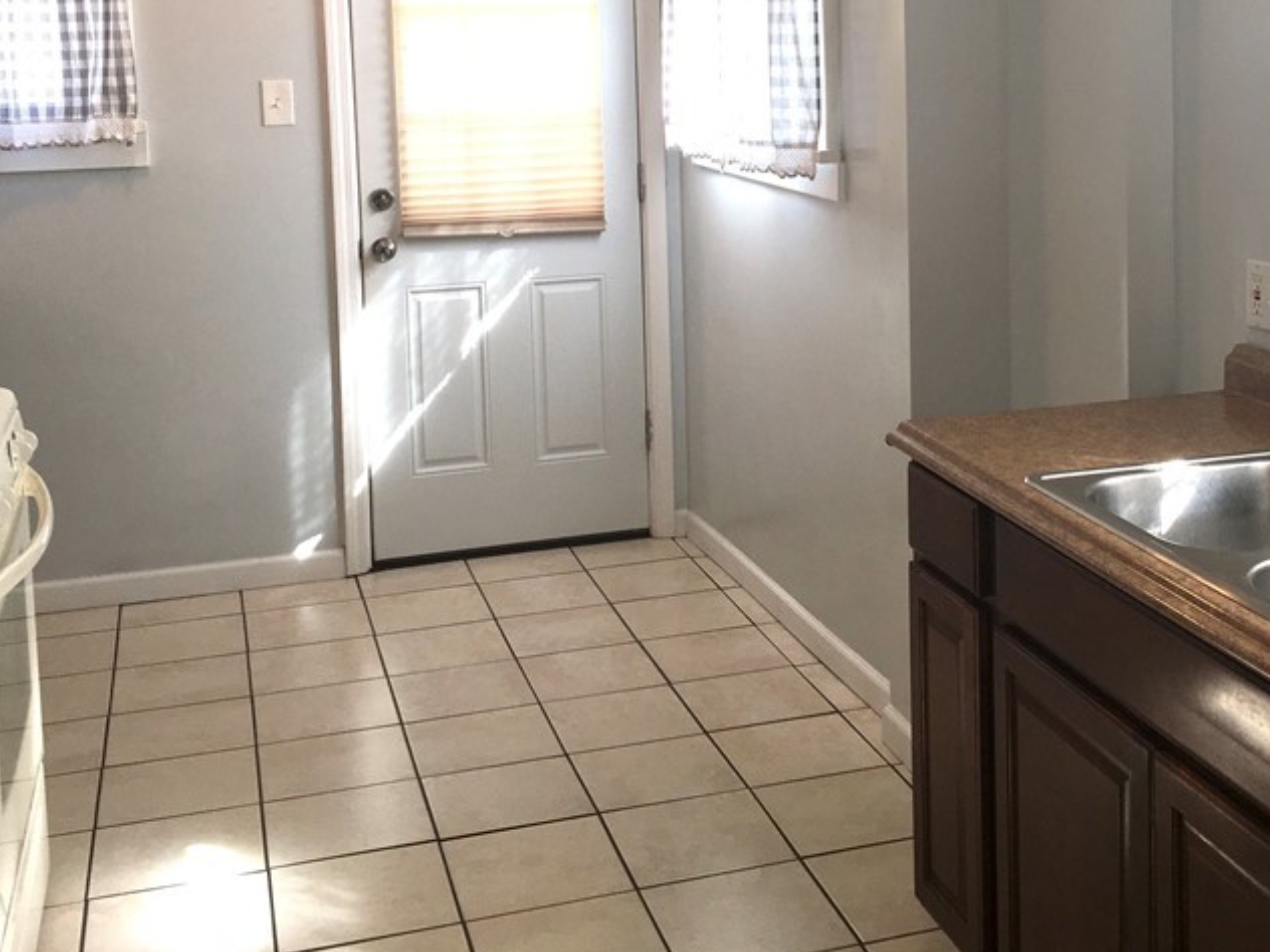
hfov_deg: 40.2
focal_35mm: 47
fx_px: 1724
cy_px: 191
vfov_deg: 30.1
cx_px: 794
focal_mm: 4.15
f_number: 2.2
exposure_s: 1/60
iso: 32
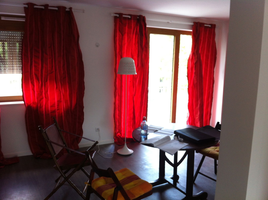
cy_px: 100
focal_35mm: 35
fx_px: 271
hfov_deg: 52.7
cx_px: 134
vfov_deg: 40.6
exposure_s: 1/24
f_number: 2.8
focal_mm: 3.85
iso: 80
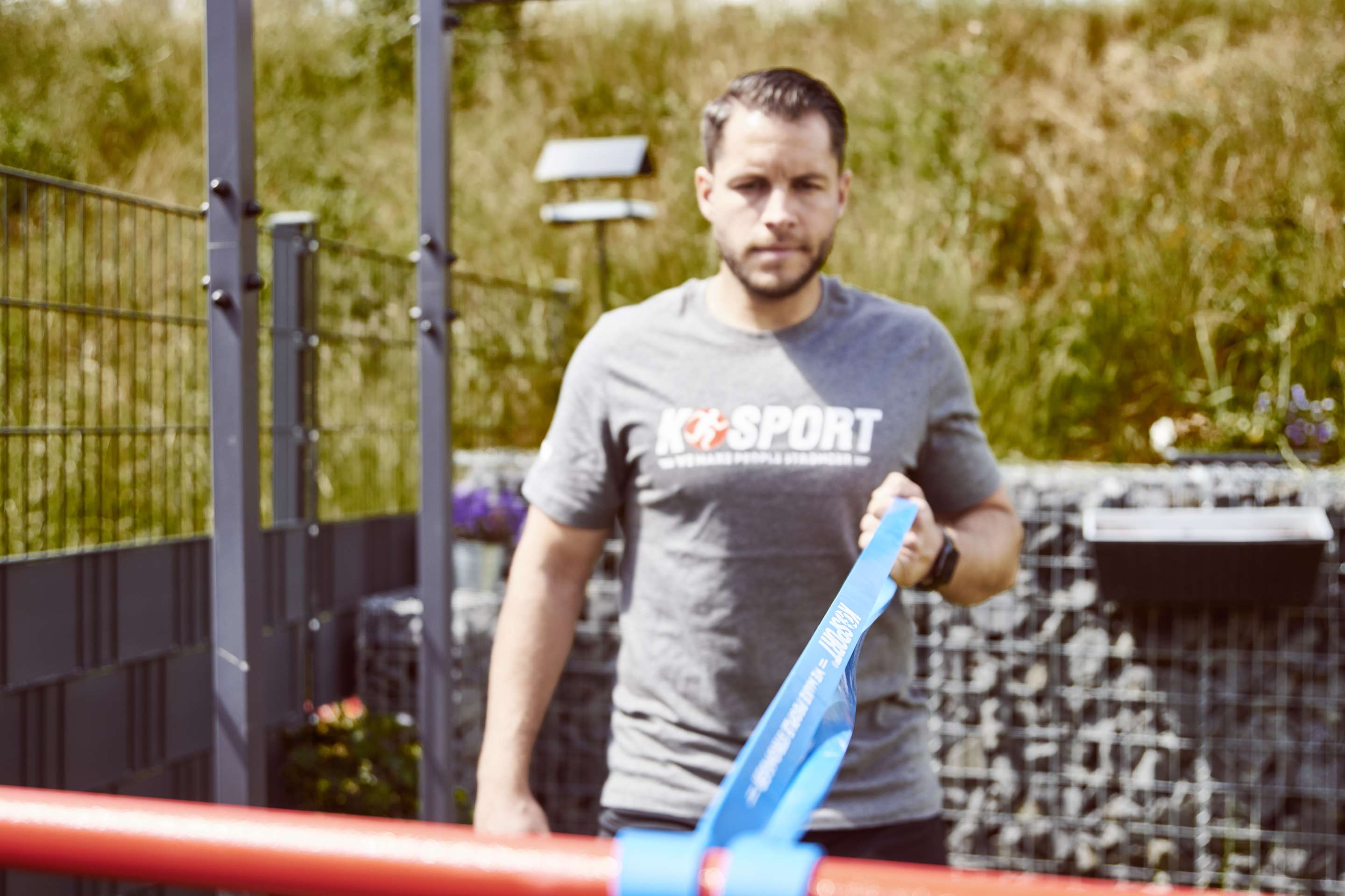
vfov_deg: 28.1
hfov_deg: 41.1
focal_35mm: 48
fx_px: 1793
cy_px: 448
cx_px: 672
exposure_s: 1/800
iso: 100
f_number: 2.8
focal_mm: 40
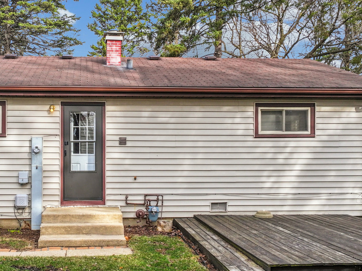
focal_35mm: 45
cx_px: 107
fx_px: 470
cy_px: 147
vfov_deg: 32.1
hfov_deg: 41.3
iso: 150
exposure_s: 1/80
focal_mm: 12.3
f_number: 2.8
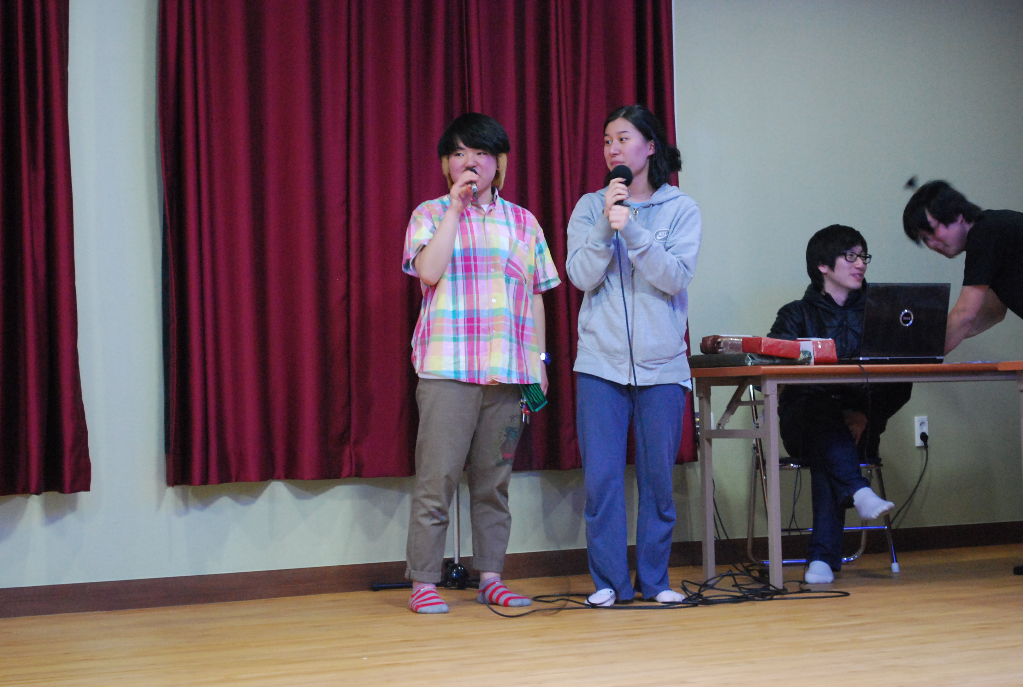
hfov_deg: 24.6
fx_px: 2349
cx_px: 512
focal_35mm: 82
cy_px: 344
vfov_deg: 16.6
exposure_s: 1/13
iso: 1600
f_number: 5.6
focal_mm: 55
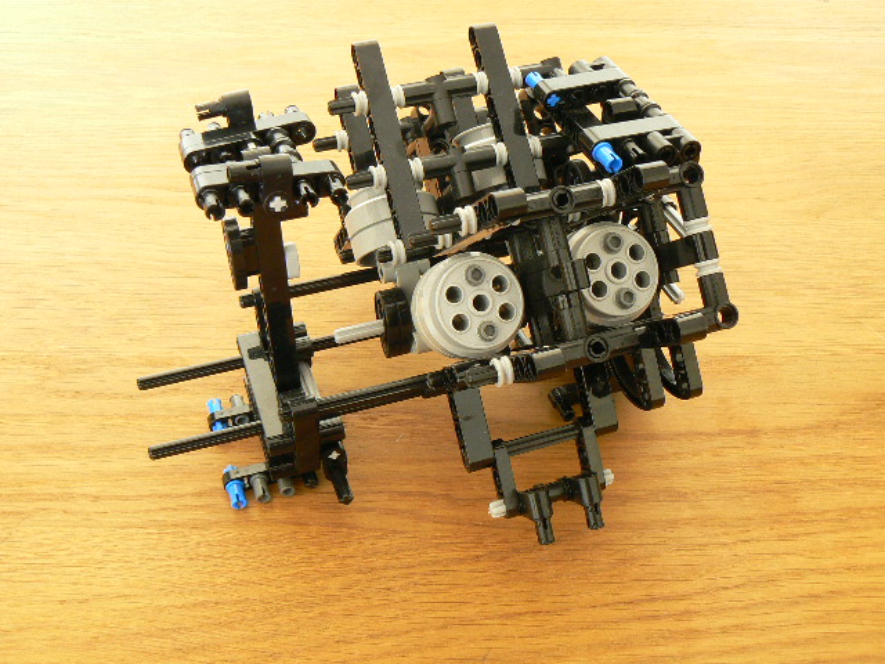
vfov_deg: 39.7
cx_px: 442
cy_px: 332
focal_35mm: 36
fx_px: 920
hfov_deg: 51.4
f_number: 4.5
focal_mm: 6
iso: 100
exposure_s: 2
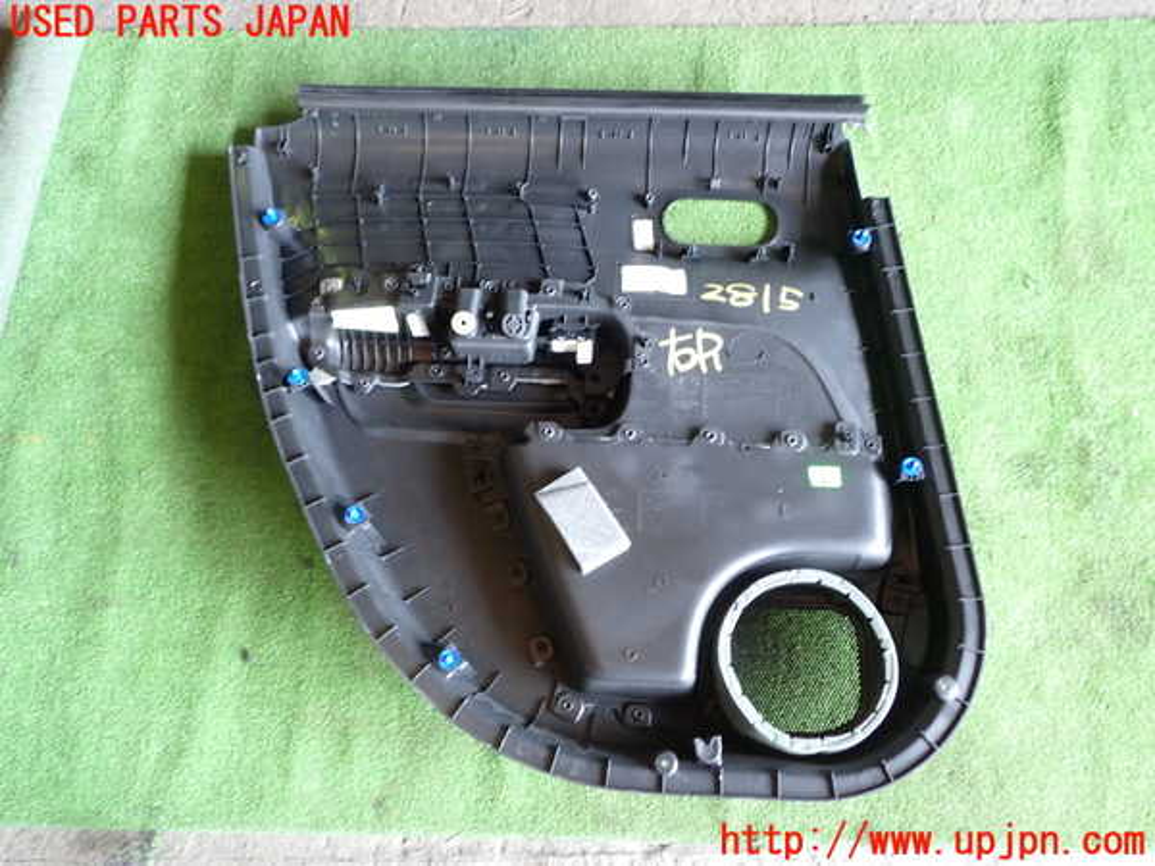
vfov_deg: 46.8
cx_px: 578
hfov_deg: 60.0
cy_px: 433
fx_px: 1001
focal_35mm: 30
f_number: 2.3
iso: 200
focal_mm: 5.4
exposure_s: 1/40
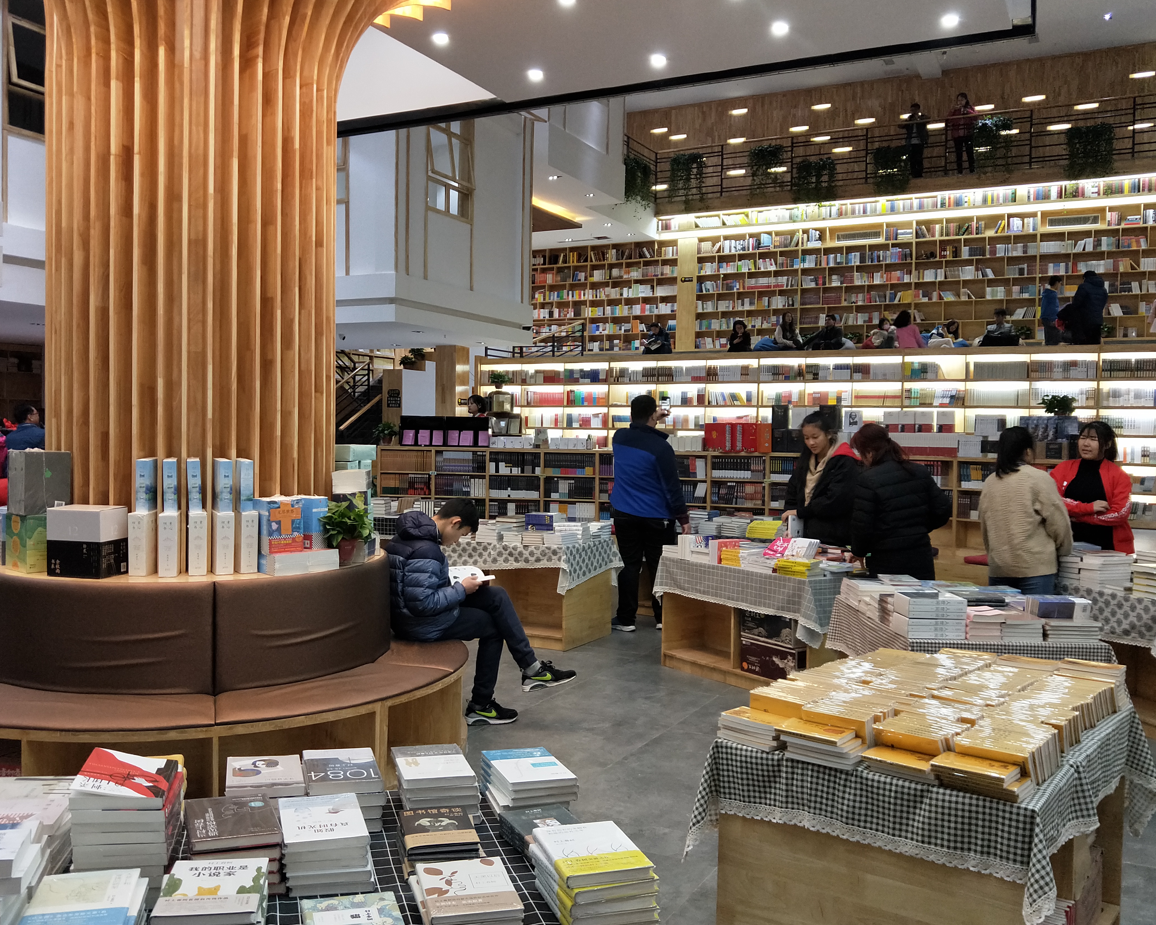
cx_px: 536
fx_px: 924
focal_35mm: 27
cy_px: 466
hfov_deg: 64.0
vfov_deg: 53.2
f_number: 1.7
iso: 217
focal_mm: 4.27
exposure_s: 1/50
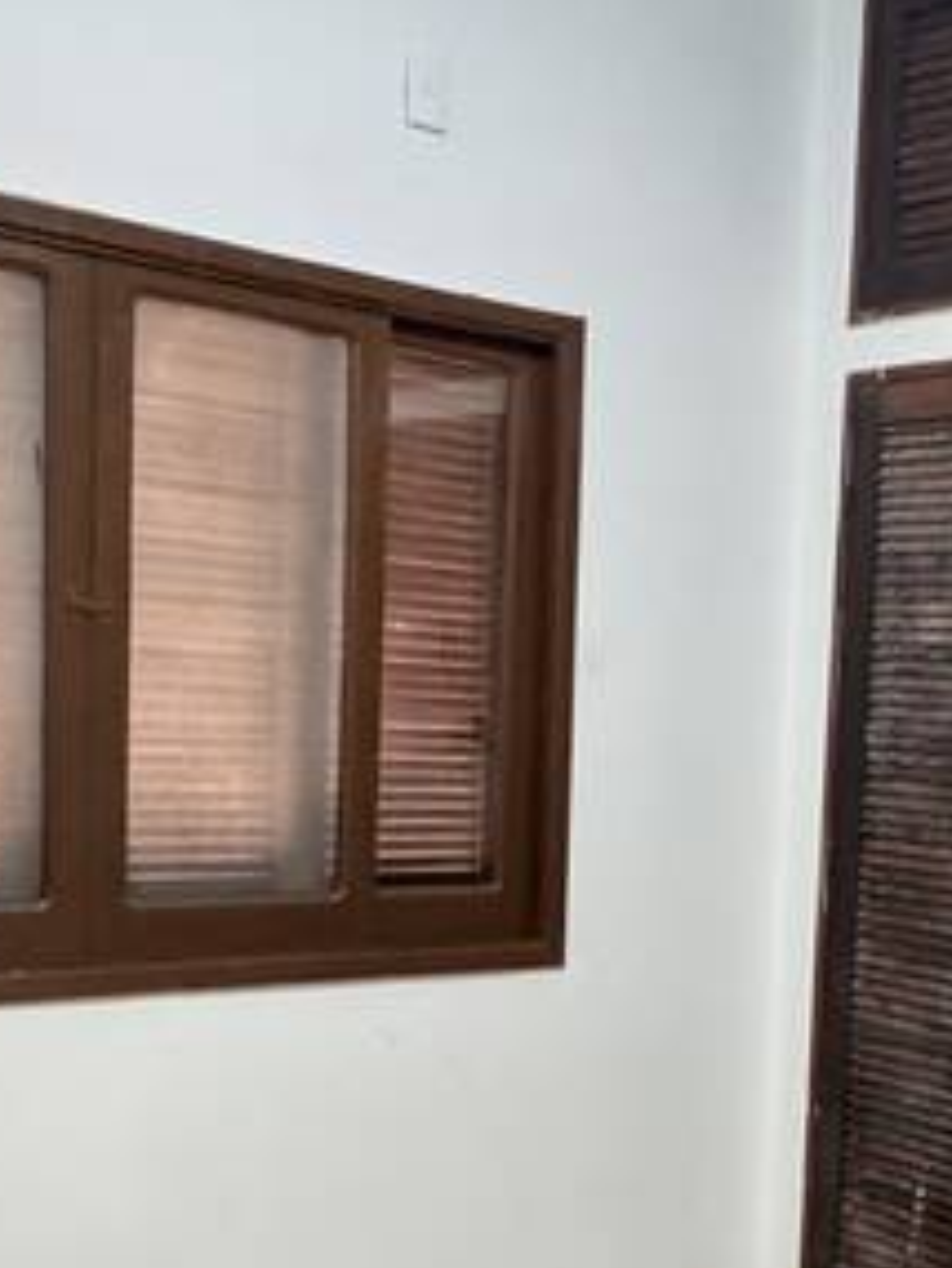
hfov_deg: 26.5
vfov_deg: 35.3
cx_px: 881
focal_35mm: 53
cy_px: 965
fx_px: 1942
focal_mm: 2.22
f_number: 2.2
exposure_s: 1/40
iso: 1000
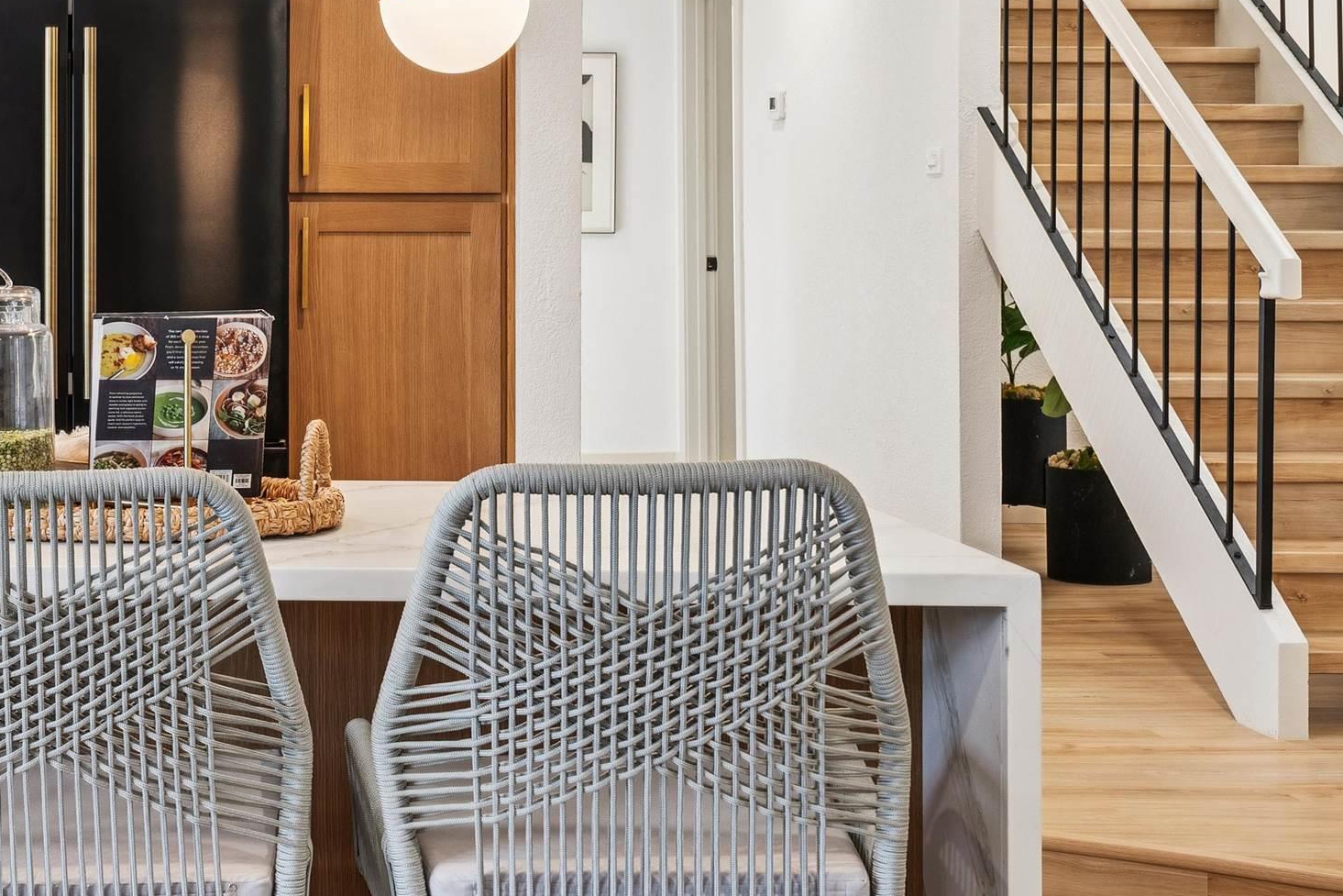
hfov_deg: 28.9
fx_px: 2425
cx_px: -20
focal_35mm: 65
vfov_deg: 20.9
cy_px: 316
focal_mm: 31
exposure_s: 1/13
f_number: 8
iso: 400
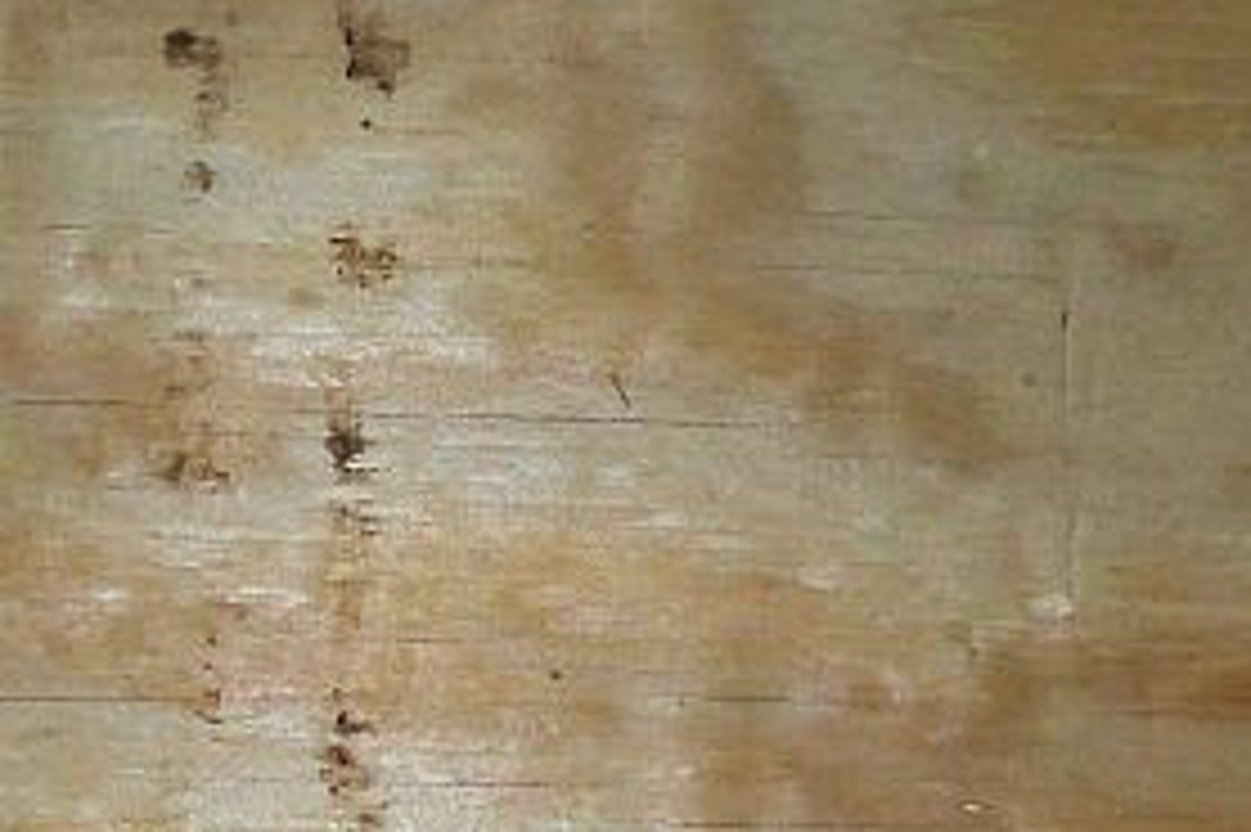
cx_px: 360
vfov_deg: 9.9
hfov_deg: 15.3
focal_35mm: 134
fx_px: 4654
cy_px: 1250
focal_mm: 6.3
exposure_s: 1/60
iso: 200
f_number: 3.1
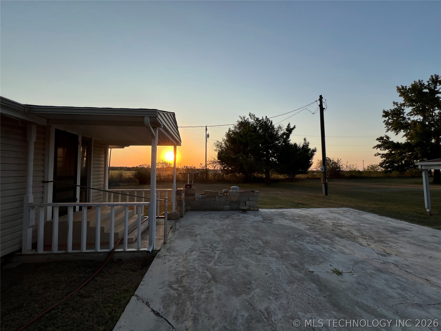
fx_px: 166
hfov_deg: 106.2
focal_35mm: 13
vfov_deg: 89.9
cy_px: 166
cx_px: 220
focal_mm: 1.57
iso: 32
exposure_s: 1/889
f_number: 1.8
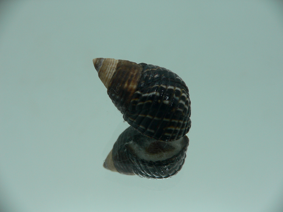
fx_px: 286
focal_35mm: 35
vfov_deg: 40.7
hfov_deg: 52.6
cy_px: 106
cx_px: 142
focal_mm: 4.6
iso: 80
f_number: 2.8
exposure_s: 1/60
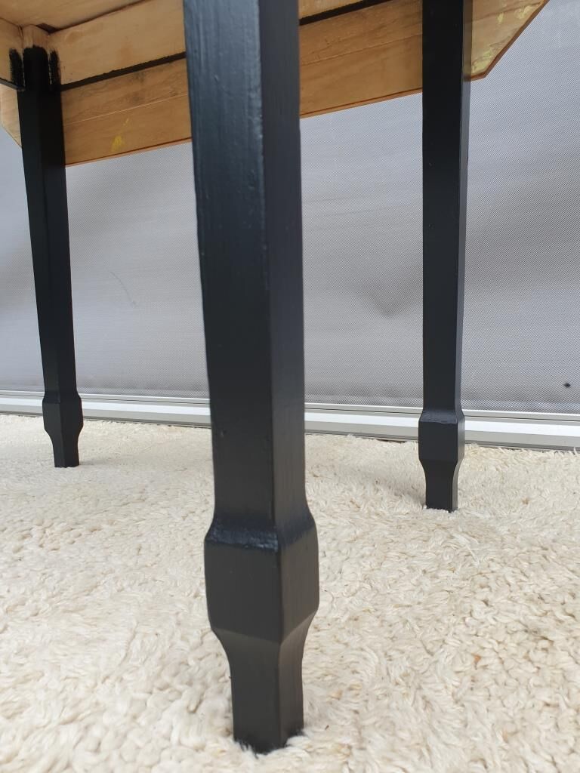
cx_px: 290
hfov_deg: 53.1
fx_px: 581
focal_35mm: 26
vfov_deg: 67.3
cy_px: 386
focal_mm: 4.3
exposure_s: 1/50
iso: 50
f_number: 2.4
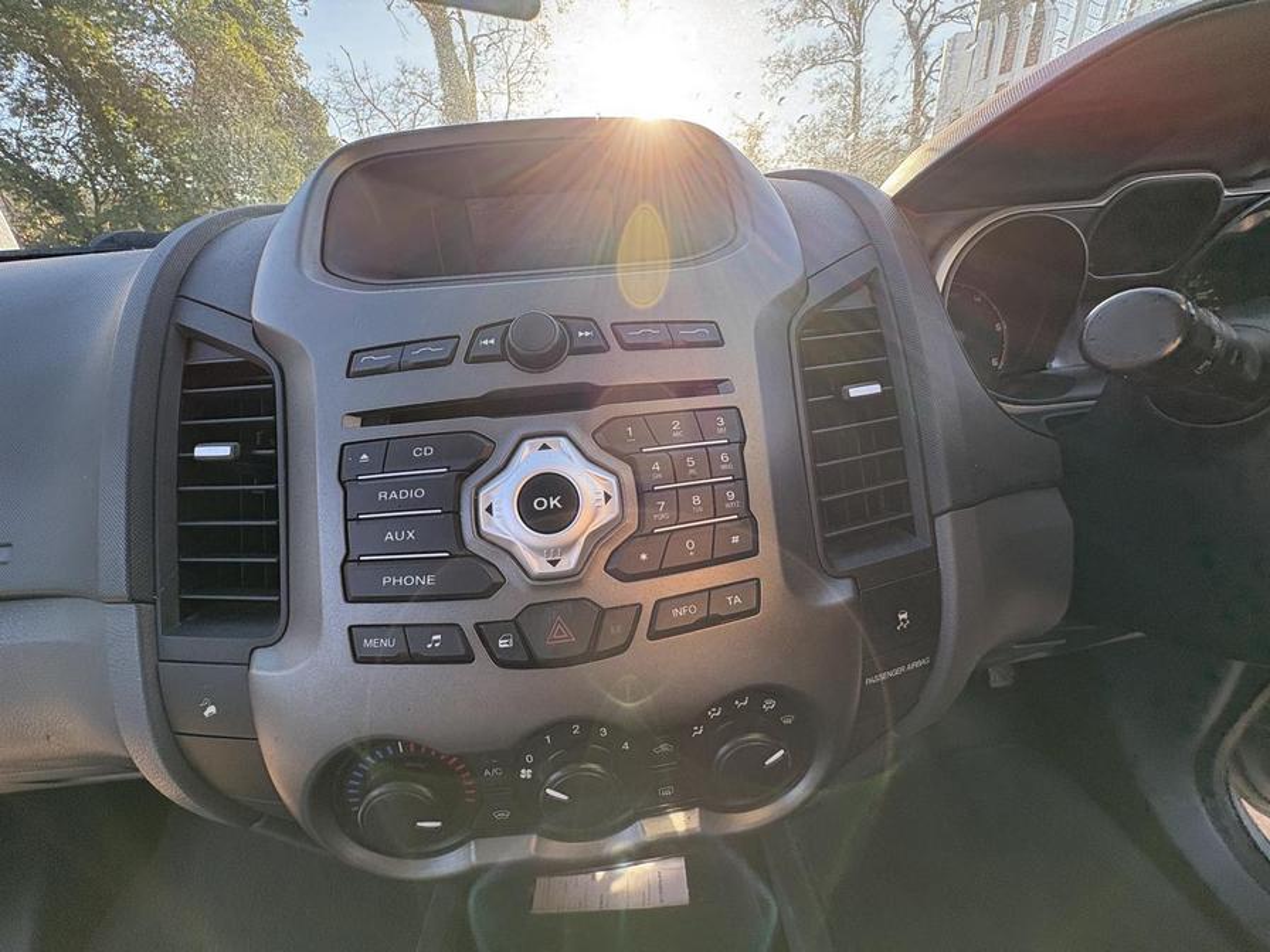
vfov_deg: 85.7
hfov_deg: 102.1
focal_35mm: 14
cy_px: 476
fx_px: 514
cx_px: 635
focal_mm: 2.22
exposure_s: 1/126
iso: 40
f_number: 2.2
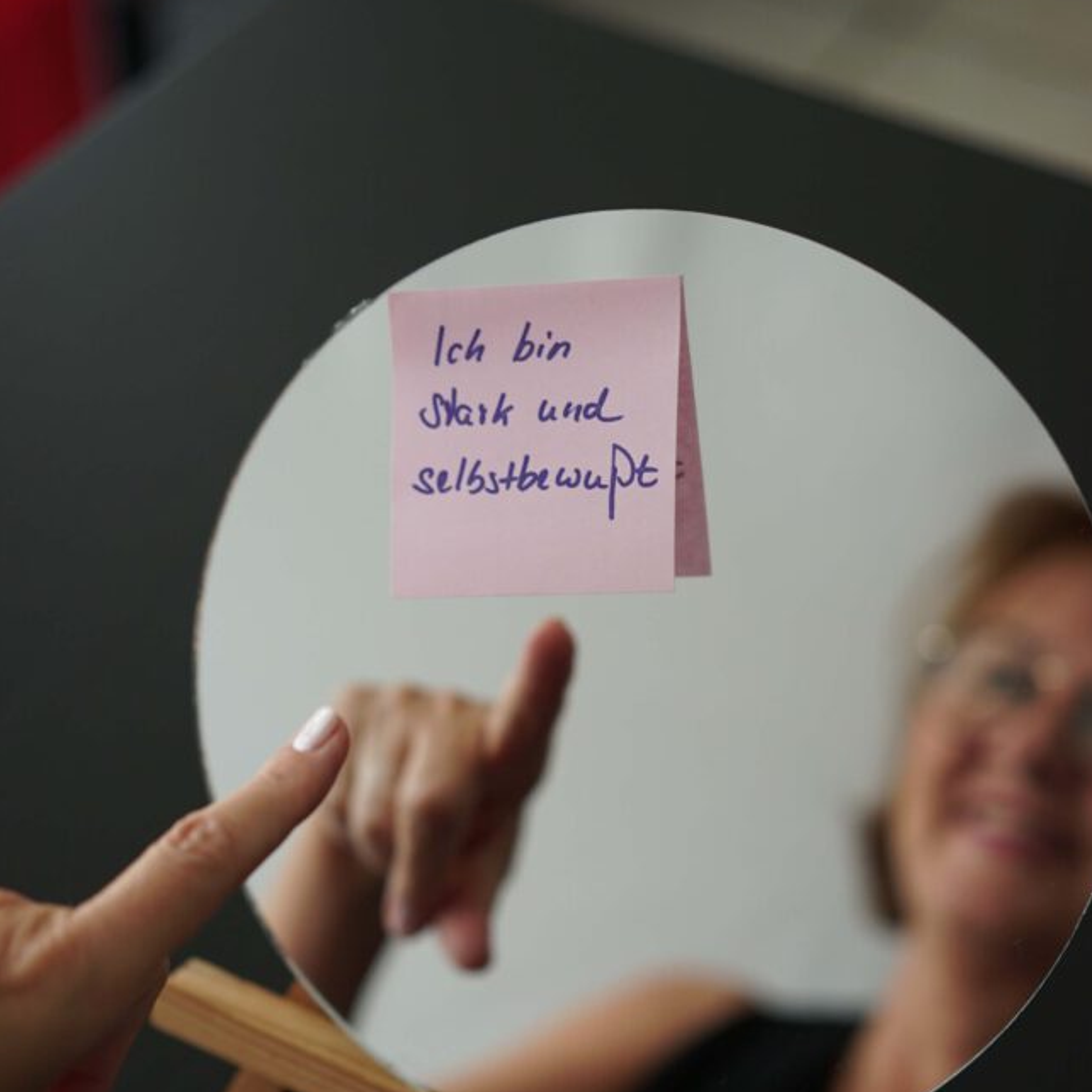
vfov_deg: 24.1
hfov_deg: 24.3
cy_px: 787
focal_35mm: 71
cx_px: 546
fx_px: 2534
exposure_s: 1/200
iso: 400
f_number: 2.4
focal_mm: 55
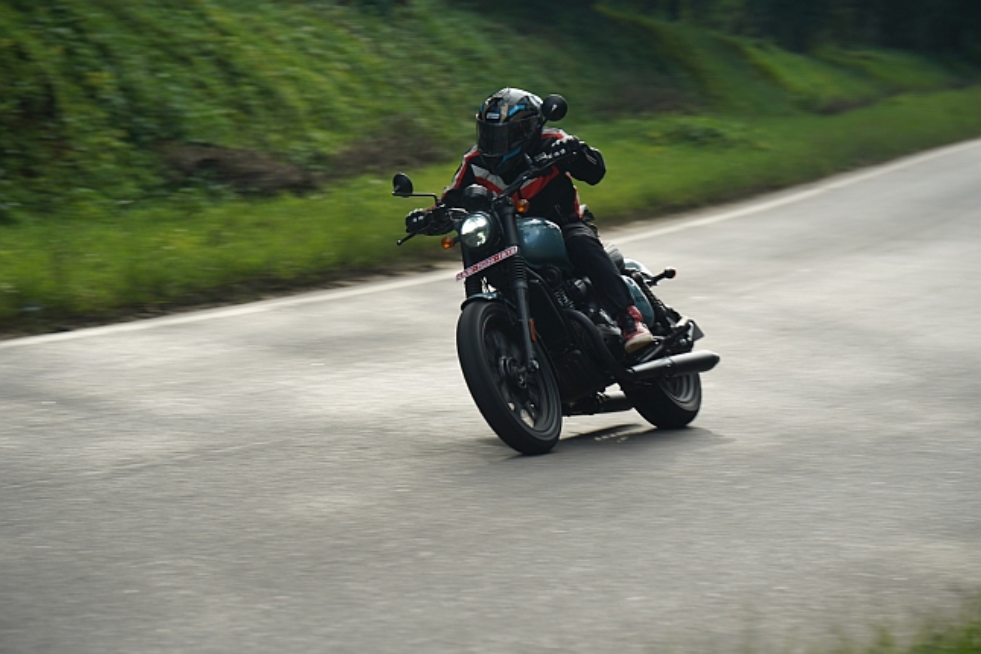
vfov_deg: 10.1
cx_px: 490
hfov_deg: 15.1
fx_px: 3706
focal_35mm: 136
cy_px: 327
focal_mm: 136
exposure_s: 1/160
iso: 200
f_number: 5
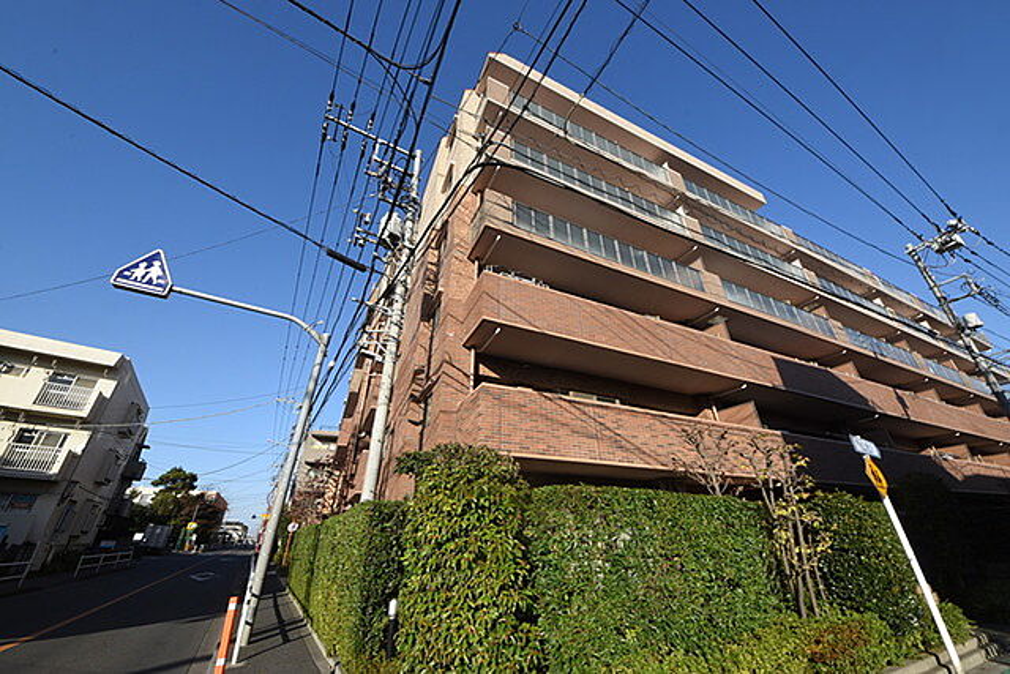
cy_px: 337
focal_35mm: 12
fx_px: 337
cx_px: 505
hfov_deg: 112.6
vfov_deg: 90.0
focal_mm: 8
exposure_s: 1/80
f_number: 20
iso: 220
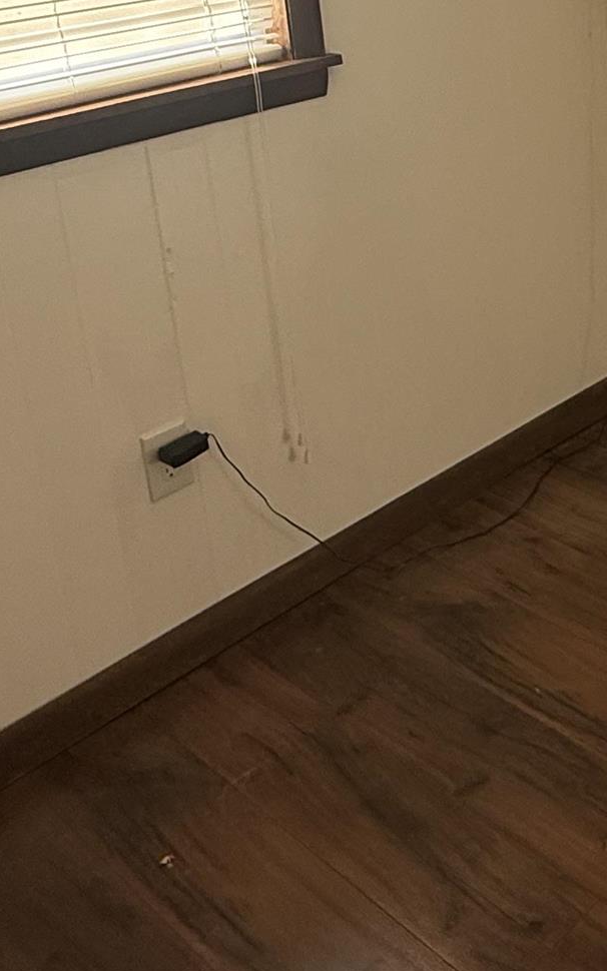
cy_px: 112
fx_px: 1244
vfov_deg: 39.8
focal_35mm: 47
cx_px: 719
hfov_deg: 24.9
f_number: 2.2
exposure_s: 1/99
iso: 80
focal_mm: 2.22
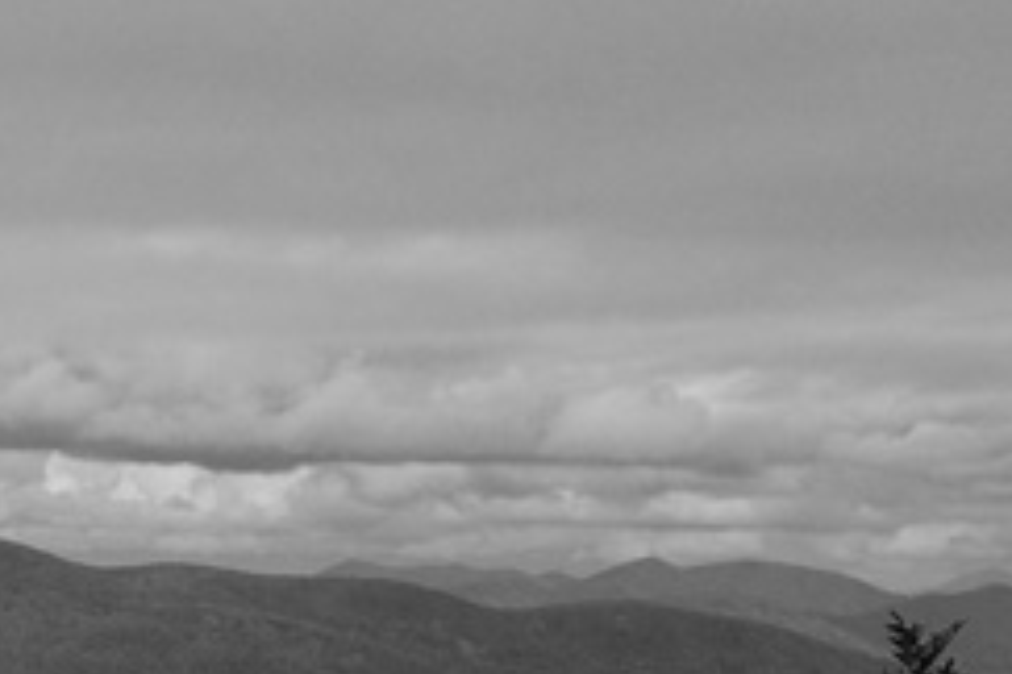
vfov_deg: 9.0
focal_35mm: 152
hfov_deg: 12.4
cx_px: -775
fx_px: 4273
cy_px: 699
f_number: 14
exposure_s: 1/850
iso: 800
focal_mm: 27
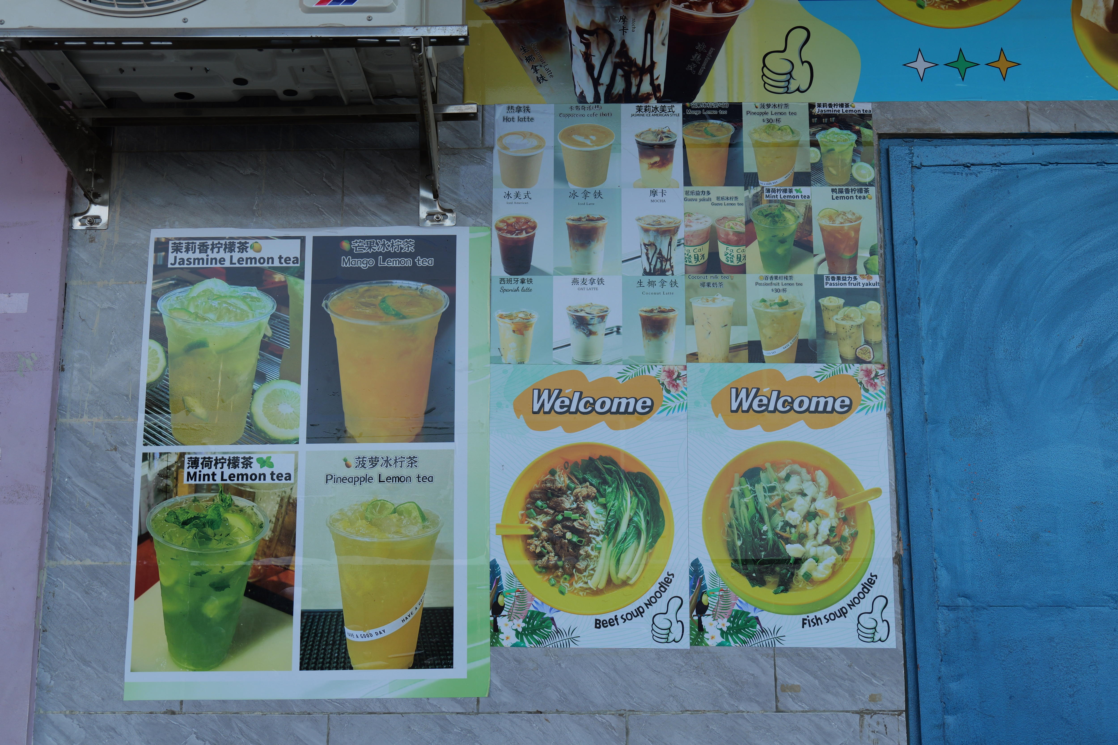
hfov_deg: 43.6
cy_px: 372
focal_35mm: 45
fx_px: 1397
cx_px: 559
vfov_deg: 29.9
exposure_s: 1/60
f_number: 5
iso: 200
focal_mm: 45
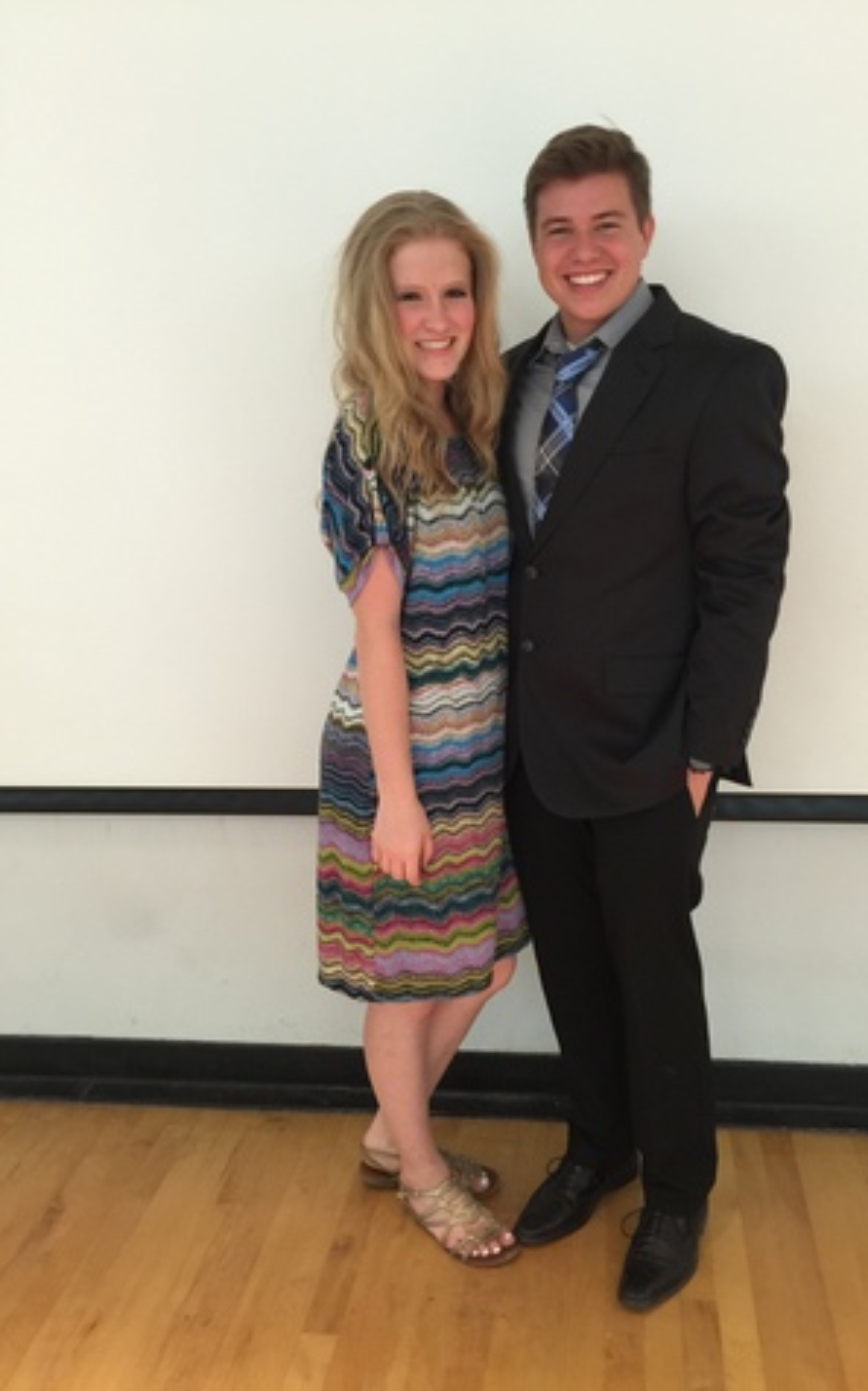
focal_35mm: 31
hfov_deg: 40.4
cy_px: 698
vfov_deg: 61.3
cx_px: 520
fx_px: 1175
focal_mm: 4.15
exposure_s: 1/15
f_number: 2.2
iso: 100
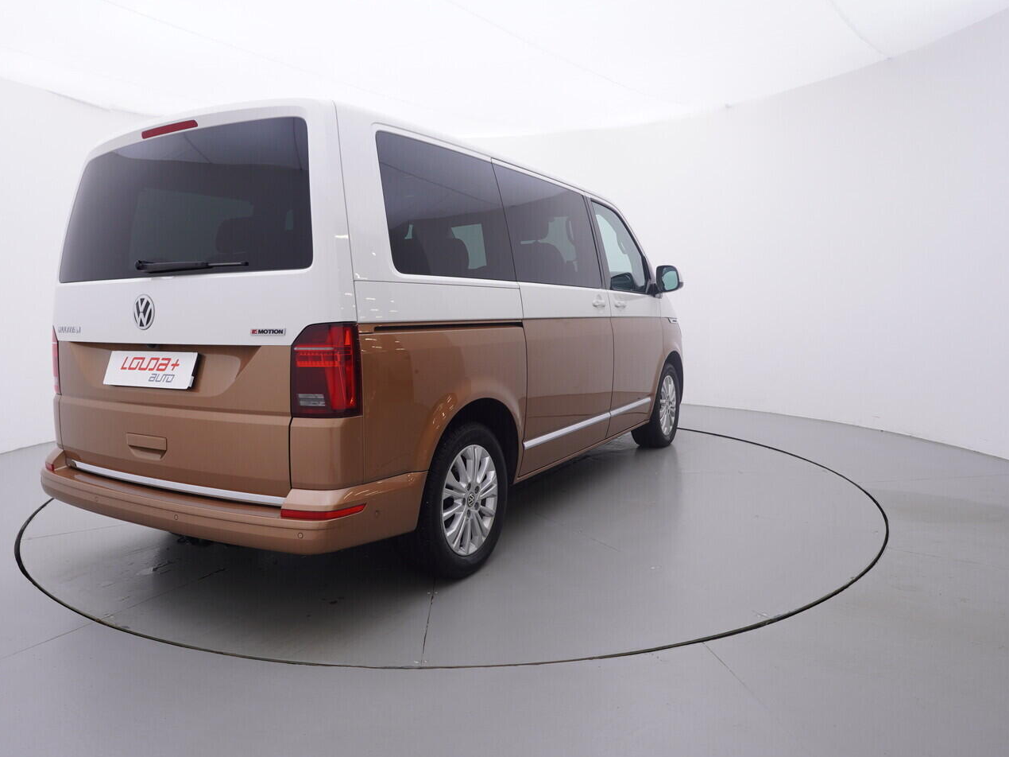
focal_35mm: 25
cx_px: 452
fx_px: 715
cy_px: 381
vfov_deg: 55.7
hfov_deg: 70.2
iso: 200
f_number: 5
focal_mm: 15
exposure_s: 1/80
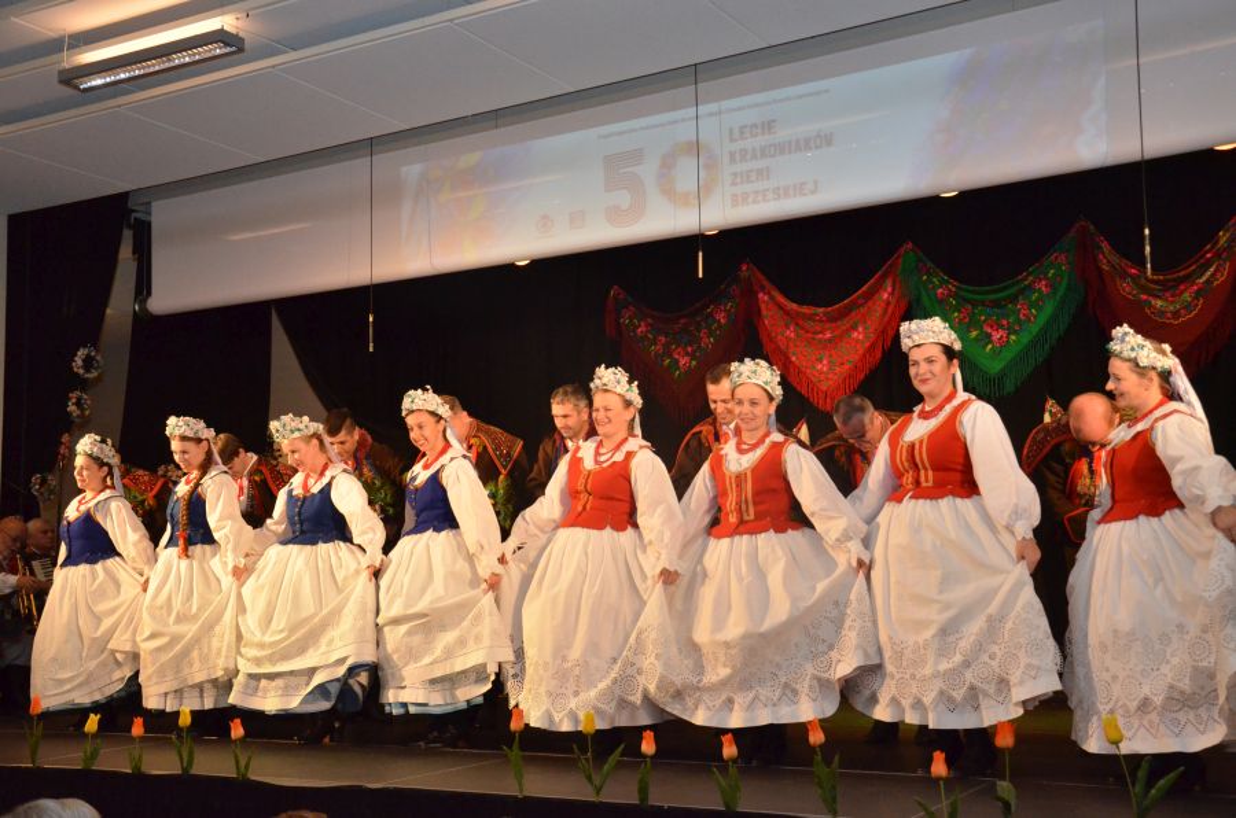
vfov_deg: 34.1
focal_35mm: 39
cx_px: 618
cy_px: 409
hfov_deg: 49.6
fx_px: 1336
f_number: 6.3
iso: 3200
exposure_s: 1/125
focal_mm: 26
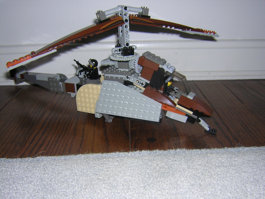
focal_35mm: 36
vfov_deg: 39.7
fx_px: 276
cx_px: 132
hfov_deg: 51.4
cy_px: 100
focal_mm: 4.7
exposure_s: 1/60.1
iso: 100
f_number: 5.2
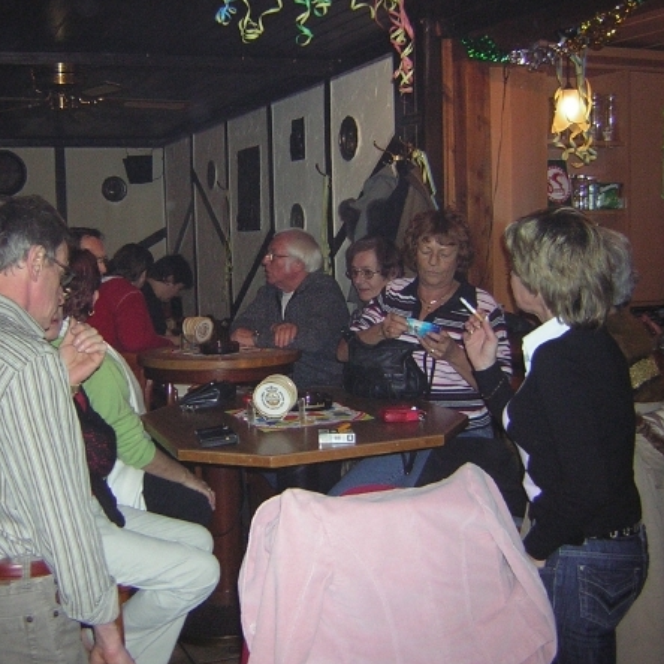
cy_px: 331
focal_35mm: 43
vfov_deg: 39.2
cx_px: 287
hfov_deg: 39.1
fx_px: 933
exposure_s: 1/60.1
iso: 117
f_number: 2.6
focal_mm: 4.7
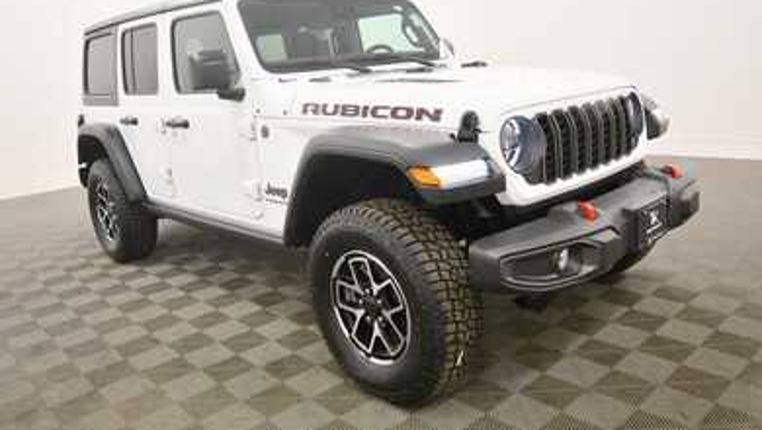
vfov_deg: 40.2
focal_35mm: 29
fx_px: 586
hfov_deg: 66.0
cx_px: 375
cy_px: 189
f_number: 5.6
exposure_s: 1/125
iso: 1100
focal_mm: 18
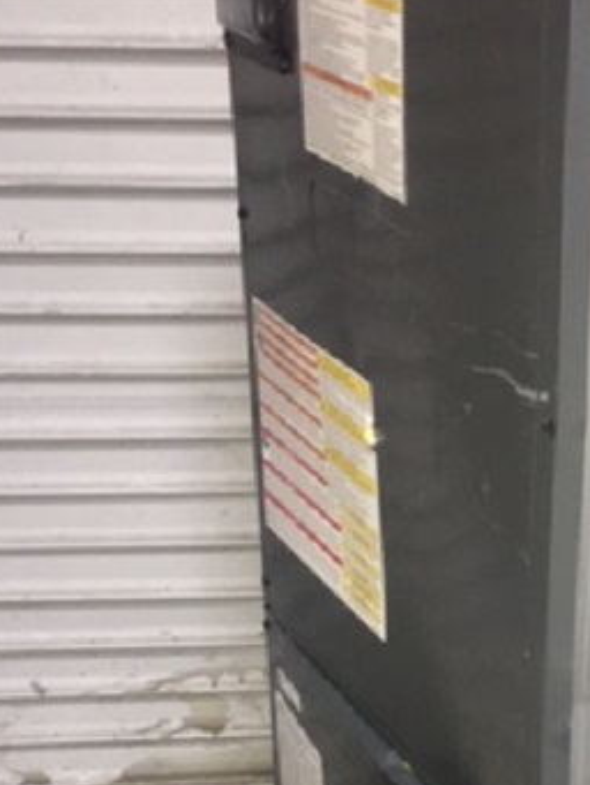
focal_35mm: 68
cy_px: 727
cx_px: 528
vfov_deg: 27.4
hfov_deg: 21.2
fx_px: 1544
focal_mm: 4.15
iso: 125
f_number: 2.2
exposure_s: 1/16
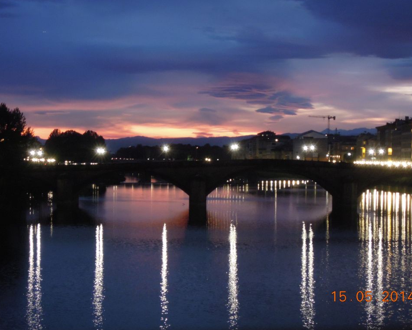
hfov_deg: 18.3
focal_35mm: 105
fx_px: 1281
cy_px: 165
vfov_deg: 14.7
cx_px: 215
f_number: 4.9
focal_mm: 17.9
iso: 800
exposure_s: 1/6
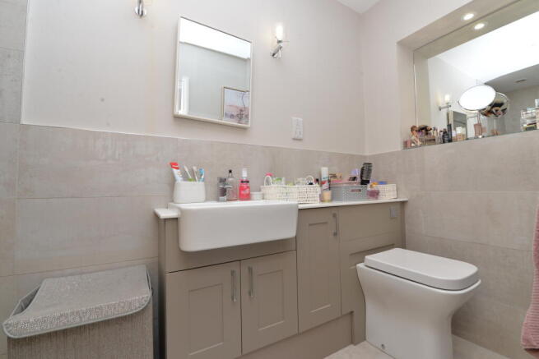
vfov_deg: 77.4
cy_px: 180
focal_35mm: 15
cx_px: 270
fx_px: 225
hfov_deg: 100.4
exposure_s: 1/60
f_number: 10
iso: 500
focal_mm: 15
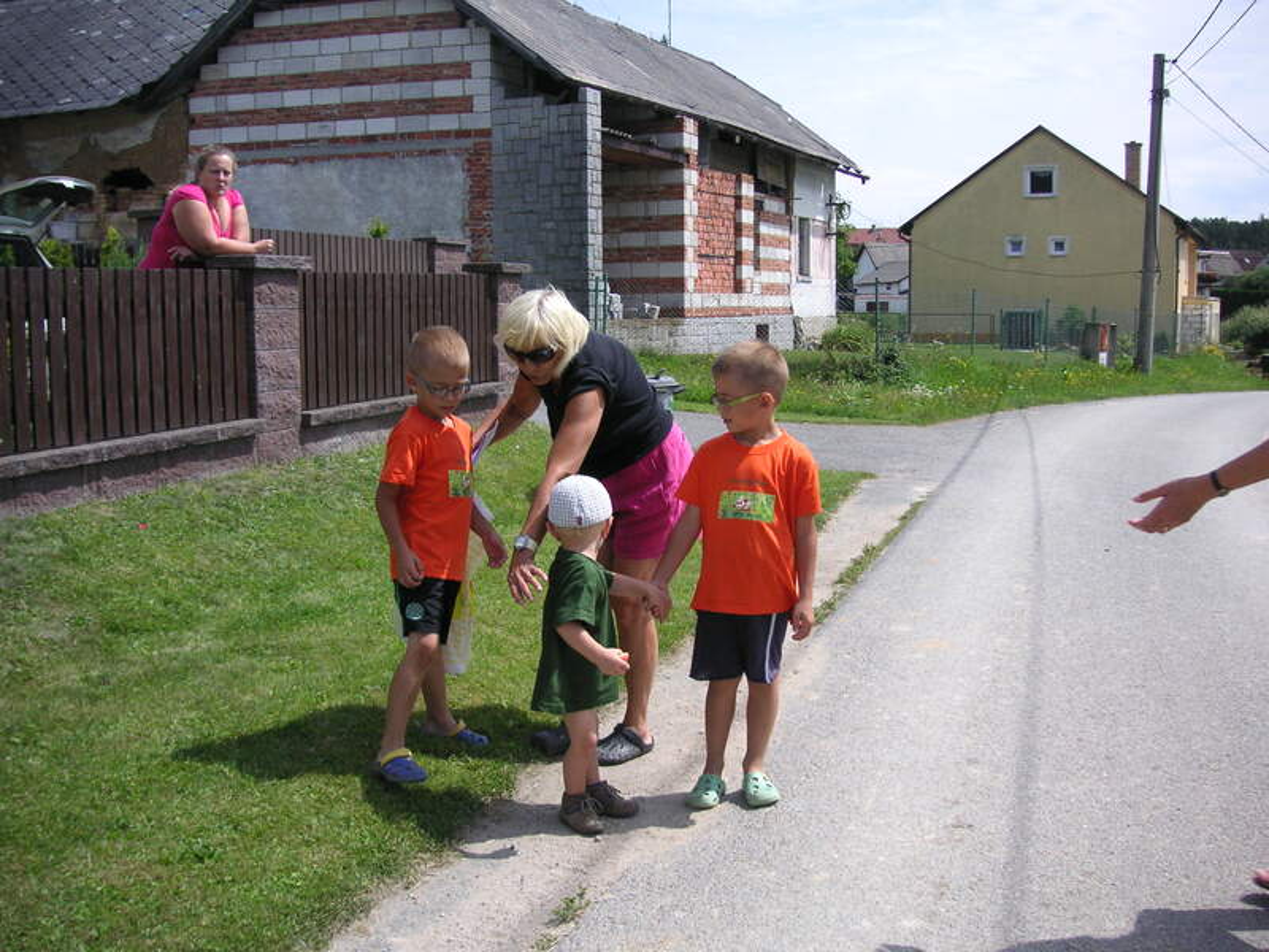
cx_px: 634
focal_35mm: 37
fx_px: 1356
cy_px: 476
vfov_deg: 38.7
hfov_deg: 50.1
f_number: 6.7
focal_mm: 6.1
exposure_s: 1/180
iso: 50
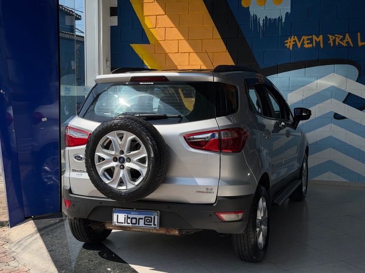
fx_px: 506
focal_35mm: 48
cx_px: 182
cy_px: 136
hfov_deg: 39.7
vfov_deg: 30.3
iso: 100
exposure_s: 1/7143
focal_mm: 6.76
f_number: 1.78
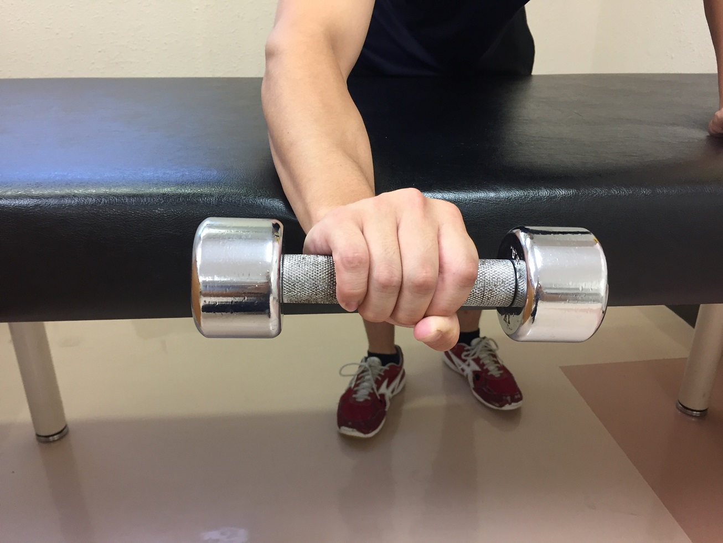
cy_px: 272
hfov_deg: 61.7
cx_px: 362
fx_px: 606
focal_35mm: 29
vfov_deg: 48.2
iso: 80
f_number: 2.2
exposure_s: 1/30
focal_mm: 4.15
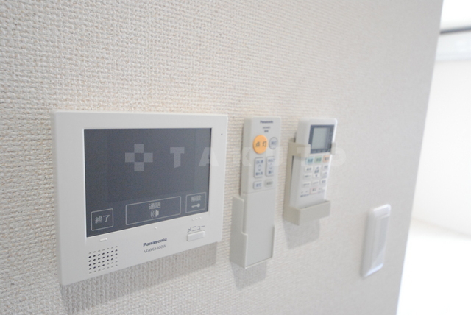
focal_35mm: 24
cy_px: 158
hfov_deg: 73.7
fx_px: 314
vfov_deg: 53.2
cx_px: 236
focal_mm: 16
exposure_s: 1/30
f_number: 5.6
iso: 1400
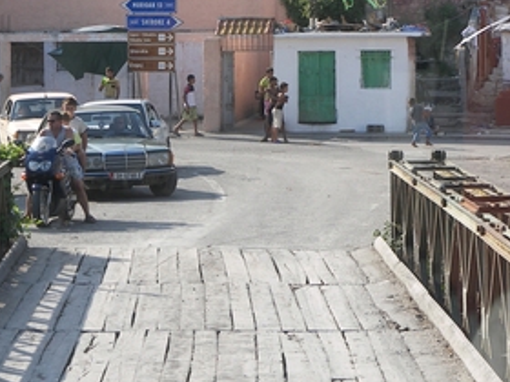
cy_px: 36
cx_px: 189
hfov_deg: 10.7
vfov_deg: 8.0
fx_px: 2711
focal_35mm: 184
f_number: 4
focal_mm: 18.1
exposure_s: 1/250
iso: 50
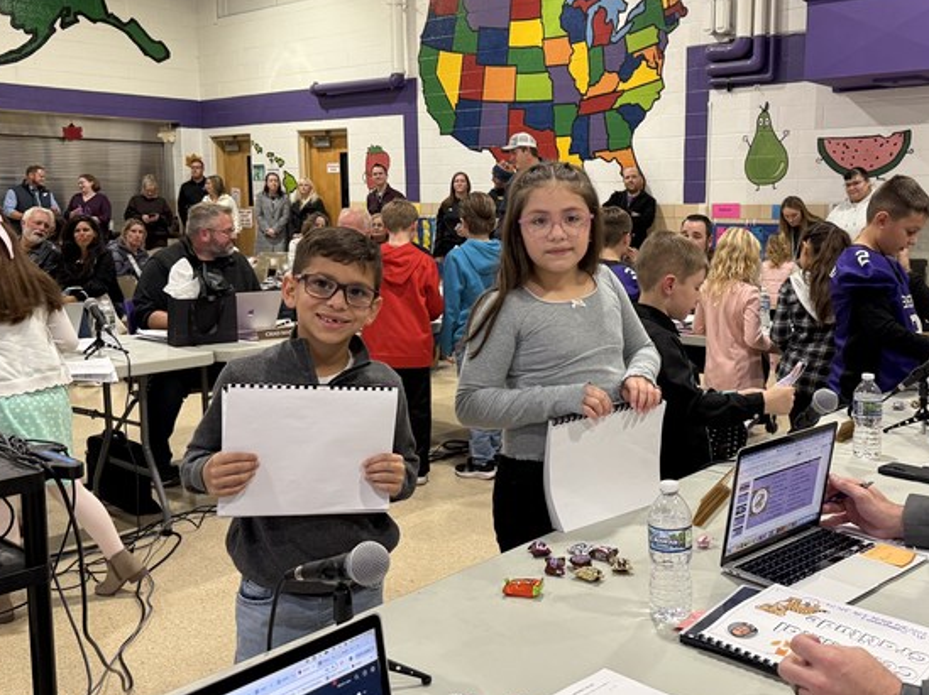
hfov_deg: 52.2
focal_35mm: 35
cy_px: 330
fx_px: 939
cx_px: 570
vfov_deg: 40.6
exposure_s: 1/60
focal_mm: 6.76
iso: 200
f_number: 1.78
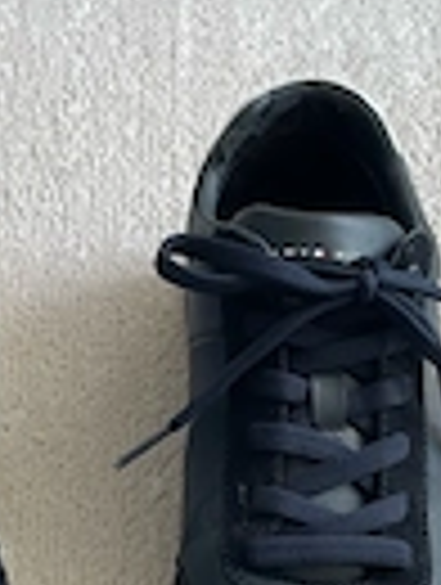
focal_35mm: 80
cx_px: 76
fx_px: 1354
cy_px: 486
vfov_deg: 23.9
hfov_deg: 18.3
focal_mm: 4.2
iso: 125
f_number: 1.6
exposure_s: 1/96
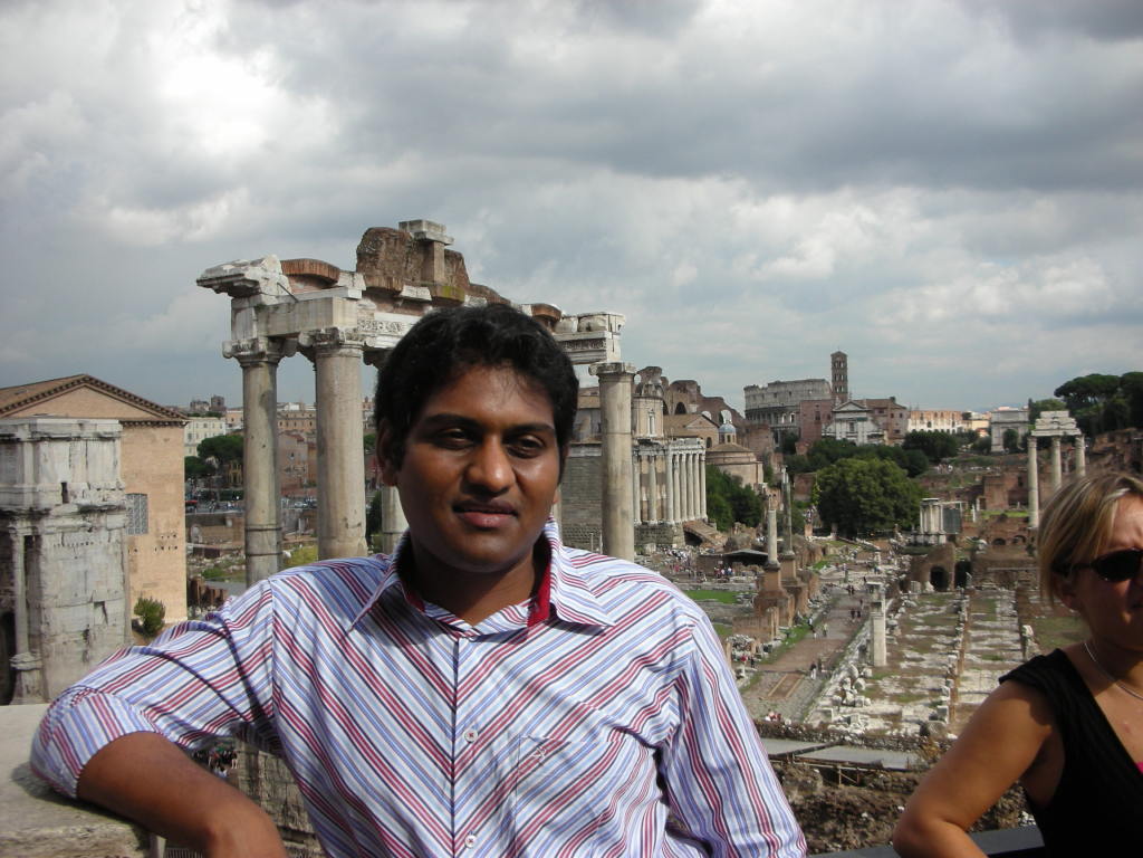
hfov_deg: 52.6
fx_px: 1156
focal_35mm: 35
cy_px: 429
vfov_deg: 40.7
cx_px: 572
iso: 50
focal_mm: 5.8
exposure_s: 1/90.4
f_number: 8.5
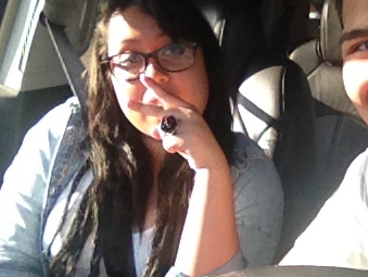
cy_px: 143
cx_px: 251
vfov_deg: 22.3
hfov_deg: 29.1
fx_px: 702
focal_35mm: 66
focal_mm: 1.85
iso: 125
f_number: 2.4
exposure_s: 1/419
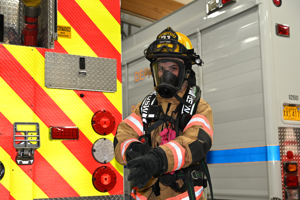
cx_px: 150
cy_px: 100
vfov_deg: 25.5
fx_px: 441
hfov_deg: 37.5
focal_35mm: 53
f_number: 4
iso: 320
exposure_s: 1/60
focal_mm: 53
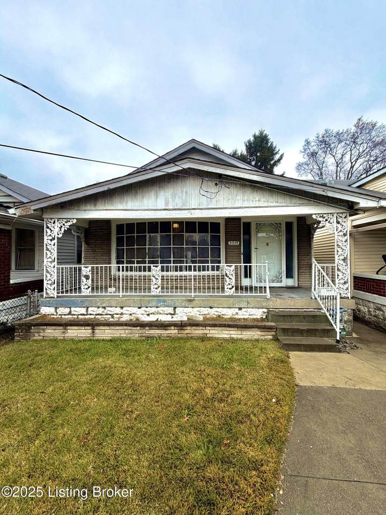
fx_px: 208
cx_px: 193
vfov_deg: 102.1
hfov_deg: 85.7
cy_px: 258
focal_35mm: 14
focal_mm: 2.22
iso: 40
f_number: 2.2
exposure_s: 1/545
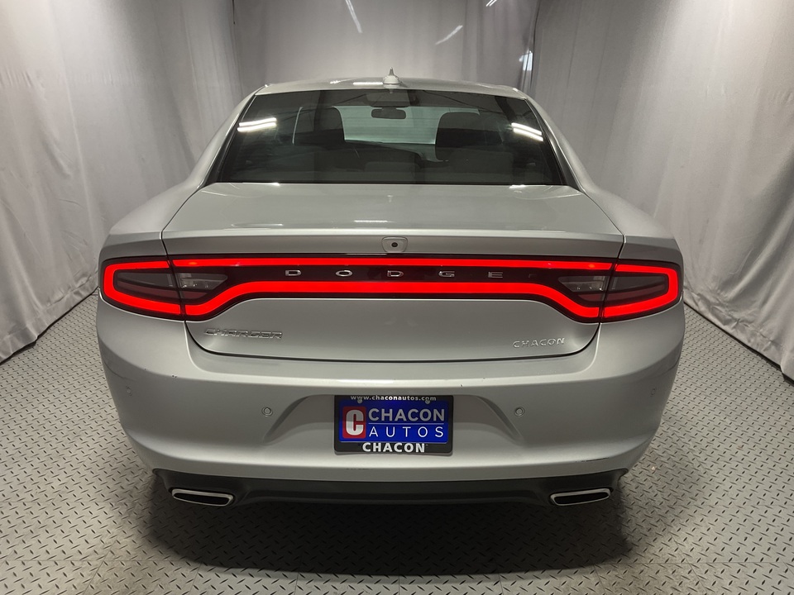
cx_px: 397
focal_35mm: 29
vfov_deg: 48.2
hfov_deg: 61.7
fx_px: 665
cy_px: 298
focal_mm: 3
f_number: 1.8
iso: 64
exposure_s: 1/120
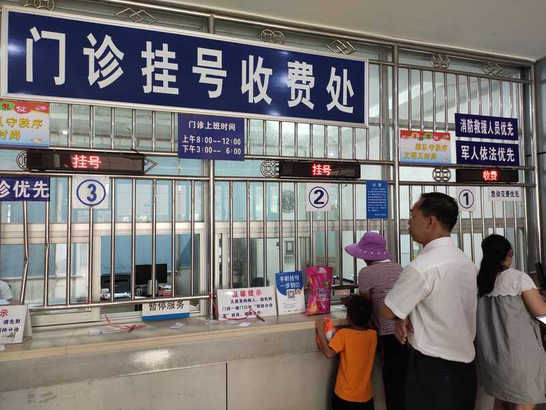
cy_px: 205
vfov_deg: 54.9
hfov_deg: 69.4
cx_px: 273
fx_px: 394
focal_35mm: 25
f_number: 1.79
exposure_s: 1/30
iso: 854
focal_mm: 4.74
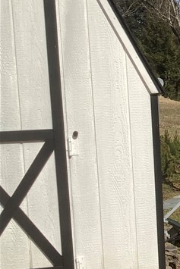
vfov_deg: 21.9
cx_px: 388
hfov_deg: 12.5
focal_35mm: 93
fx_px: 697
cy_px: 167
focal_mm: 3.3
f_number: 2.4
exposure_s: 1/1698
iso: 25
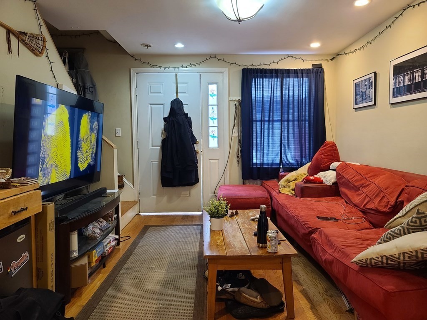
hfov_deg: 69.4
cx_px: 214
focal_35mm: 25
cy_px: 160
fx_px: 308
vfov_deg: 54.9
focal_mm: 7
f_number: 1.8
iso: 200
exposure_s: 1/39
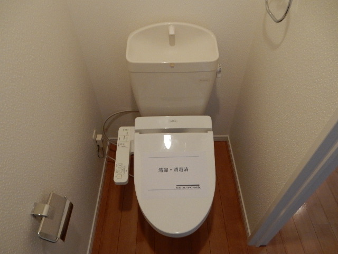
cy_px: 127
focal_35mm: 25
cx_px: 169
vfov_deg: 54.9
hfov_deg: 69.4
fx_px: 244
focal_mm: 4.5
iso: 400
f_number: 3.7
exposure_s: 1/25
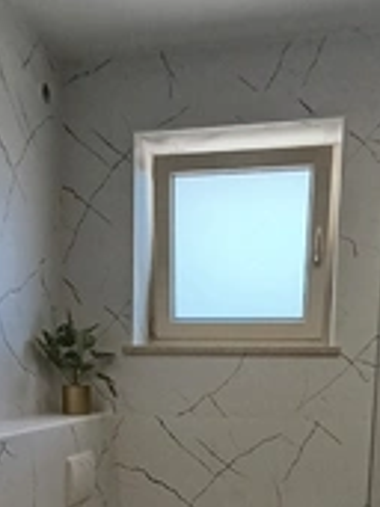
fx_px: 659
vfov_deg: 38.7
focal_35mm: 45
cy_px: 471
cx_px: 145
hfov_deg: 32.0
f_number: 2.2
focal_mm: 1.65
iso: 160
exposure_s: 1/50
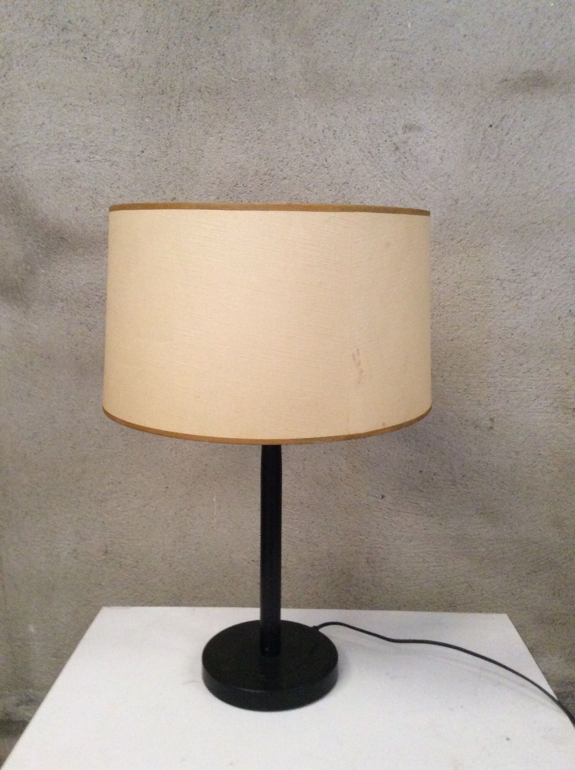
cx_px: 288
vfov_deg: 56.9
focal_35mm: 32
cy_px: 385
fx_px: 711
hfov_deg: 44.1
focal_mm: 3.3
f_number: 2.4
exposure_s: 1/17
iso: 250
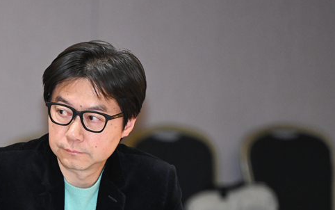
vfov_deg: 3.6
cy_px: 209
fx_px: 3335
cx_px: 38
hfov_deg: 5.7
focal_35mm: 365
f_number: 2.8
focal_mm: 160
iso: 2000
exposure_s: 1/200
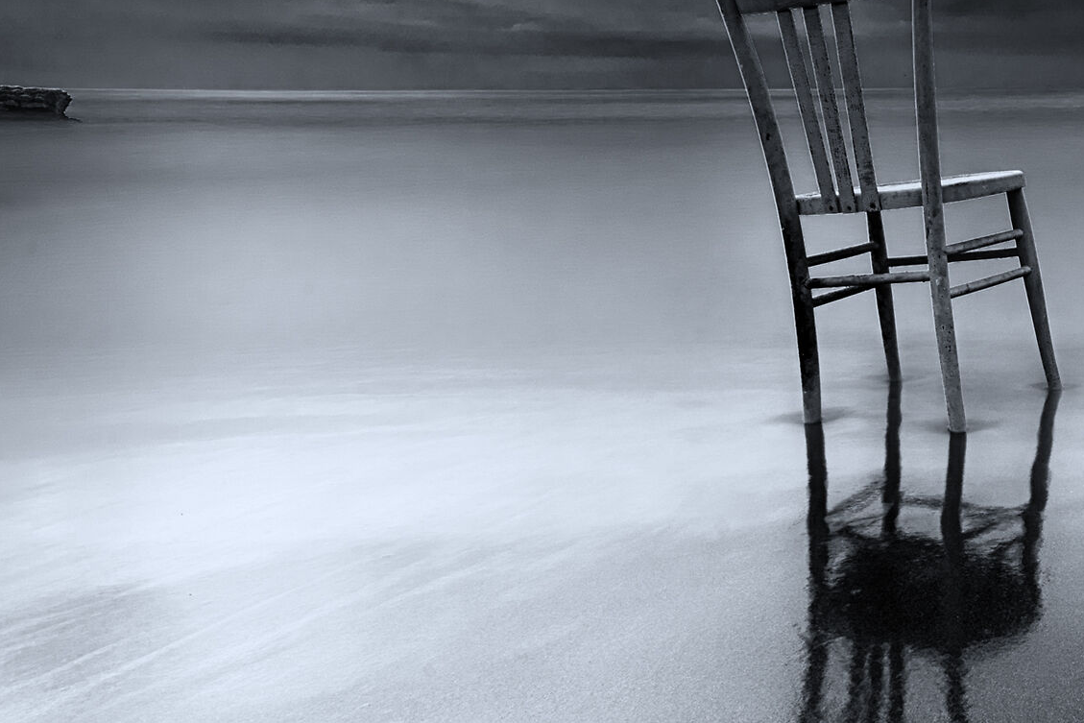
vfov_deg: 38.9
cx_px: 1127
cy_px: 363
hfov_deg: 45.3
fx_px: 1024
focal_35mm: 34
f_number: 13
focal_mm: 16
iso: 50
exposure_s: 66
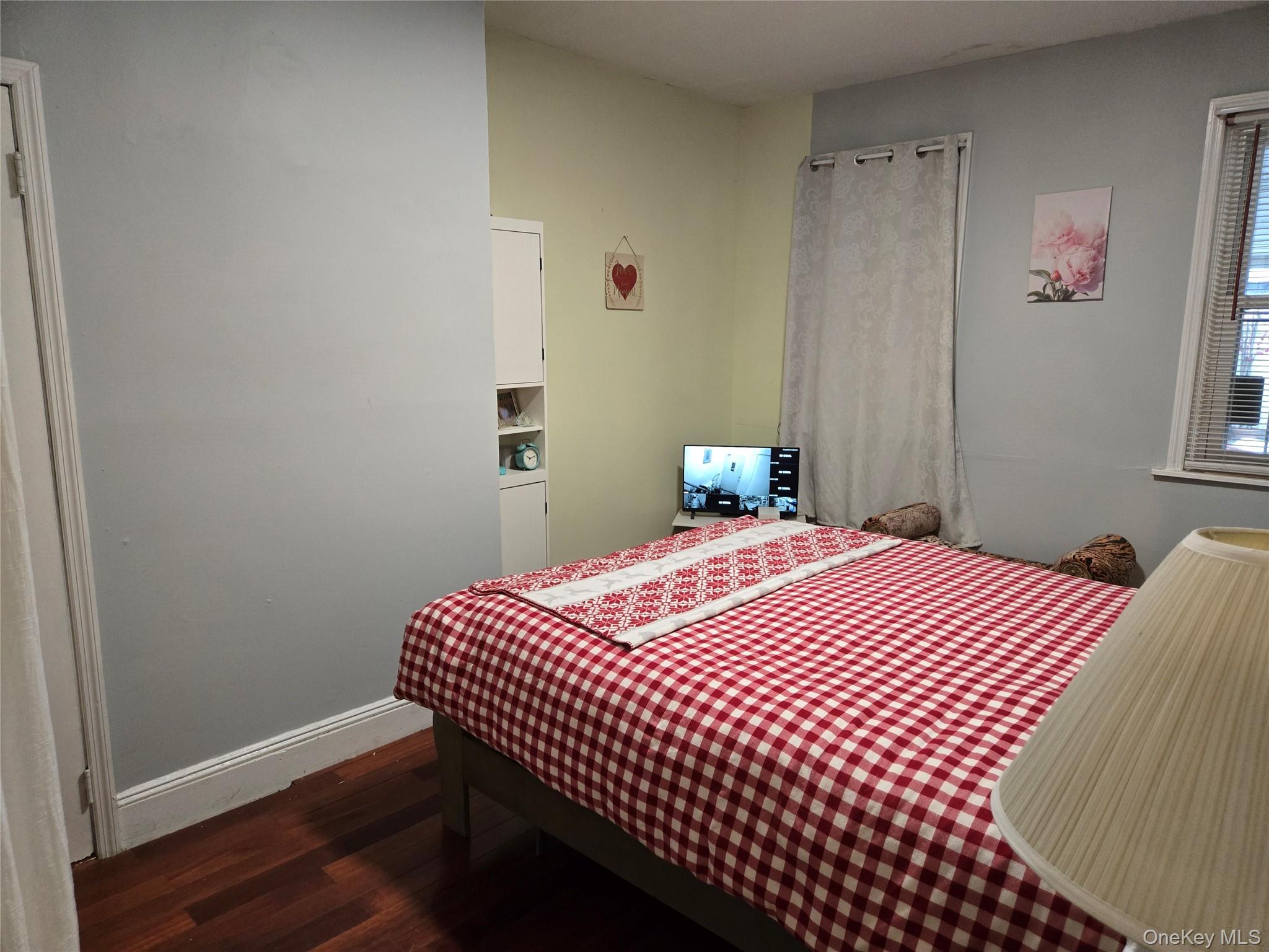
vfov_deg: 58.9
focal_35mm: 23
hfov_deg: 73.9
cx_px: 634
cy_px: 476
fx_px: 843
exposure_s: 1/120
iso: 640
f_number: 1.8
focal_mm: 5.4
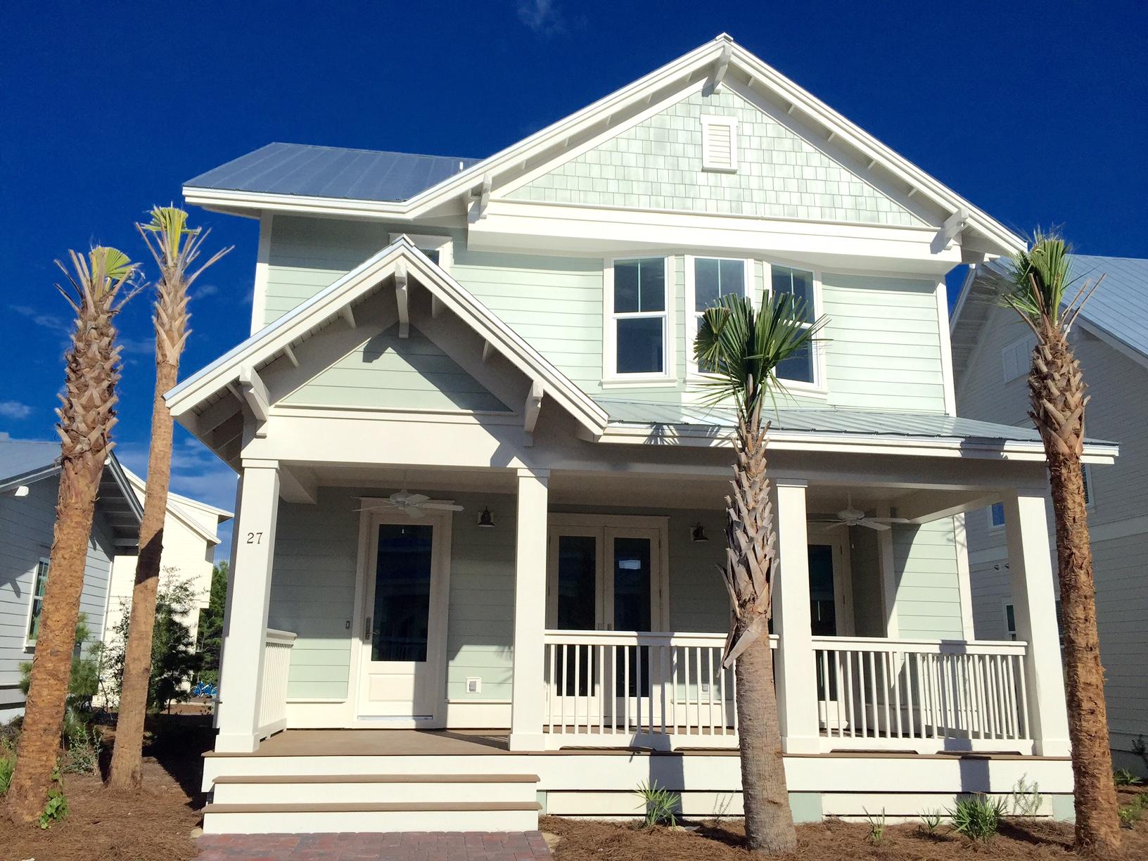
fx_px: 962
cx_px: 574
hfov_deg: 61.7
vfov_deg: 48.2
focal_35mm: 29
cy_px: 430
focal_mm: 4.15
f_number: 2.2
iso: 32
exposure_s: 1/5650
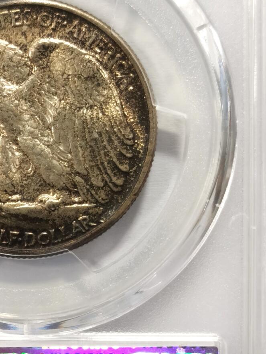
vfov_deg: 17.9
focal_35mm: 110
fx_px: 1127
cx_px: 27
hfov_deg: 13.3
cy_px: 223
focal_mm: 5.56
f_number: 16
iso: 160
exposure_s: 1/100
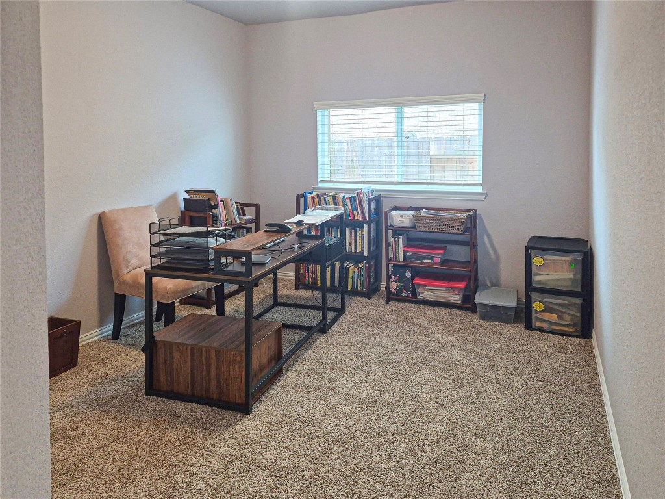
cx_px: 332
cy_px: 250
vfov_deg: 58.9
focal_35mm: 23
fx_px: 442
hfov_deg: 73.9
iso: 250
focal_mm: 5.4
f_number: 1.8
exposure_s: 1/120
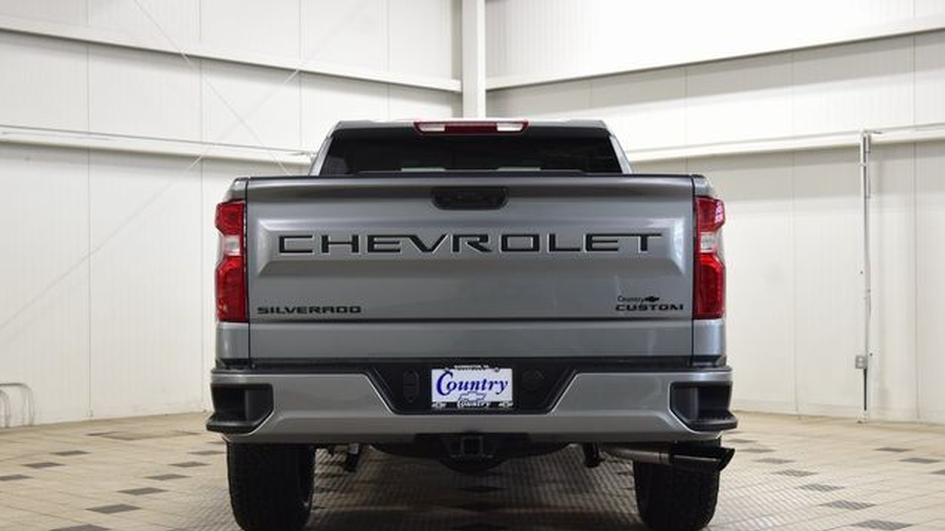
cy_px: 306
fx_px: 1428
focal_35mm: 57
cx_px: 475
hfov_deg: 36.6
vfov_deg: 21.1
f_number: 6.3
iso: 560
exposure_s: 1/15
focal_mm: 36
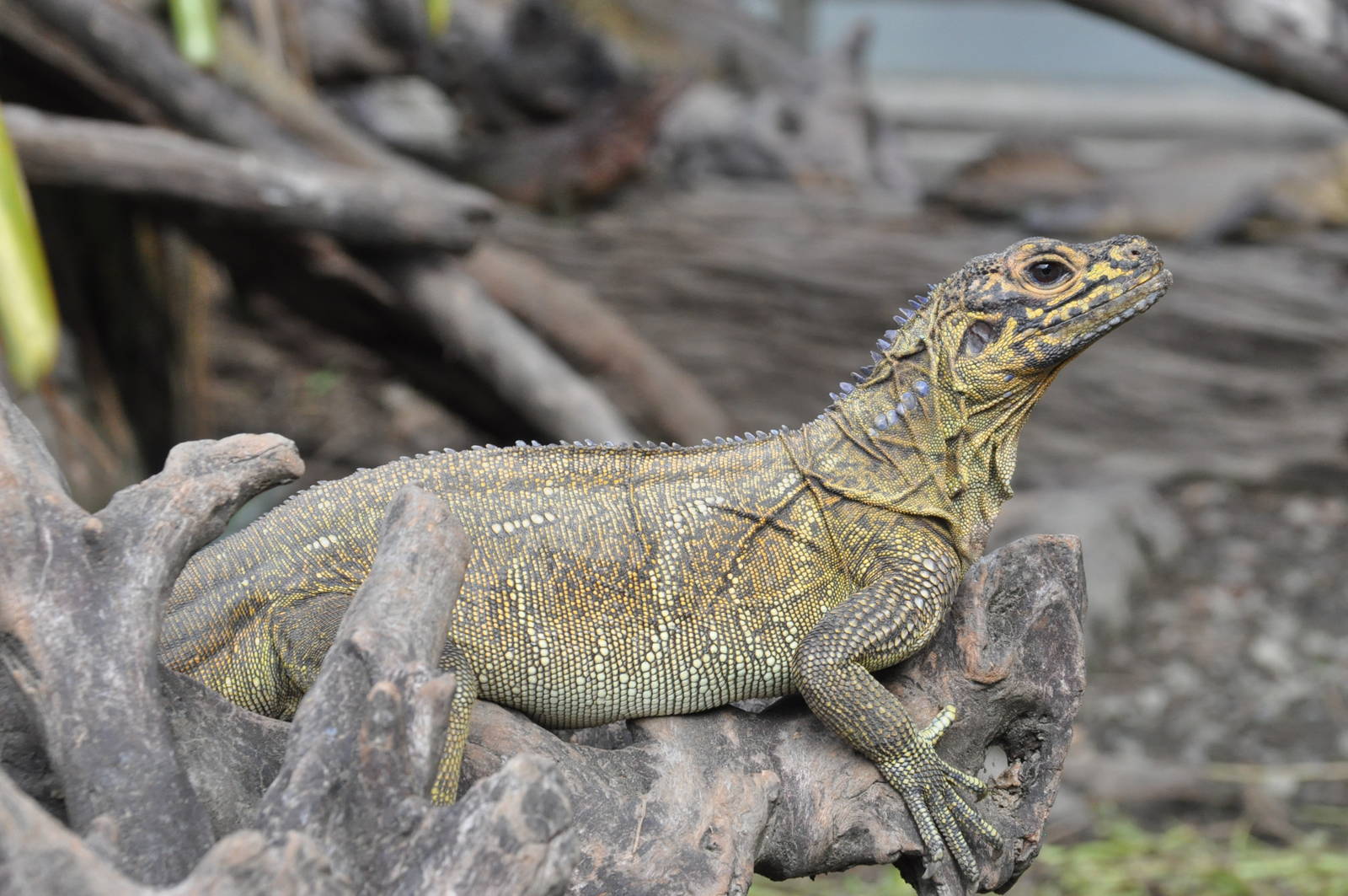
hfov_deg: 11.4
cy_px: 448
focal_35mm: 180
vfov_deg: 7.6
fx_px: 6732
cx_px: 674
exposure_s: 1/400
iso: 1250
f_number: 11
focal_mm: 120
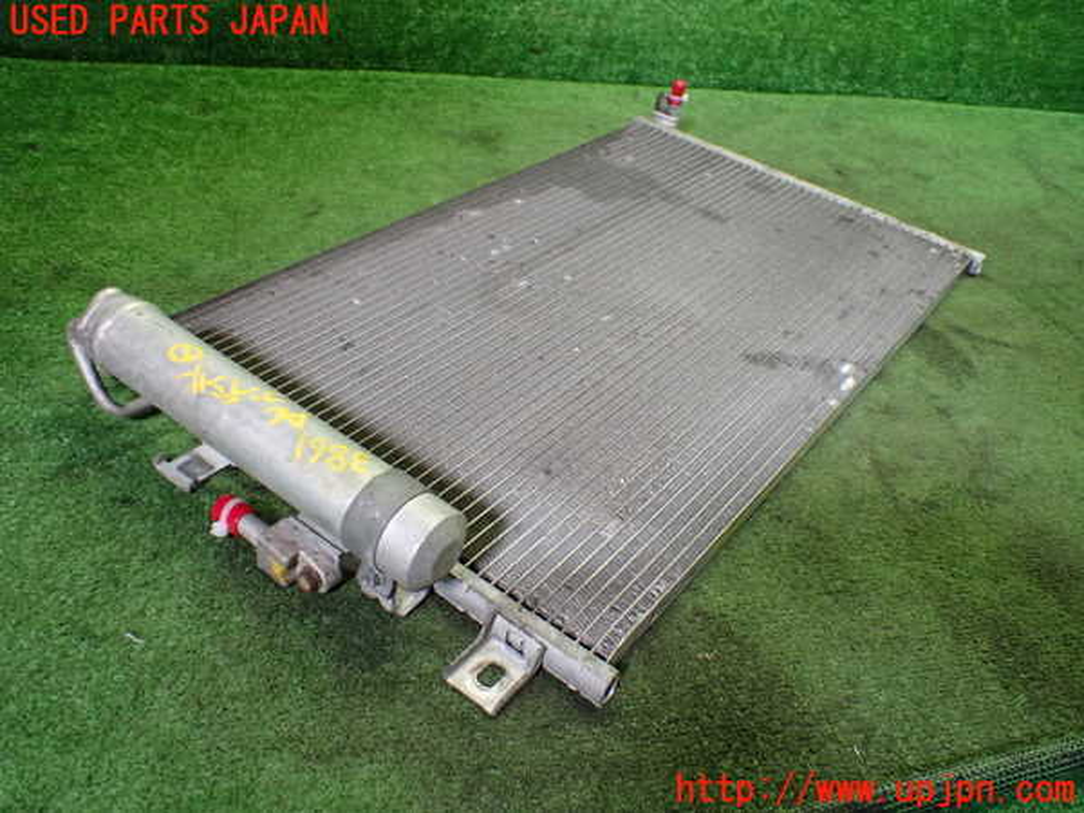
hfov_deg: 60.0
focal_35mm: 30
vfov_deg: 46.8
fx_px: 939
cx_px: 542
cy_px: 406
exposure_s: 1/125
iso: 500
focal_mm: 5.4
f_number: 2.3
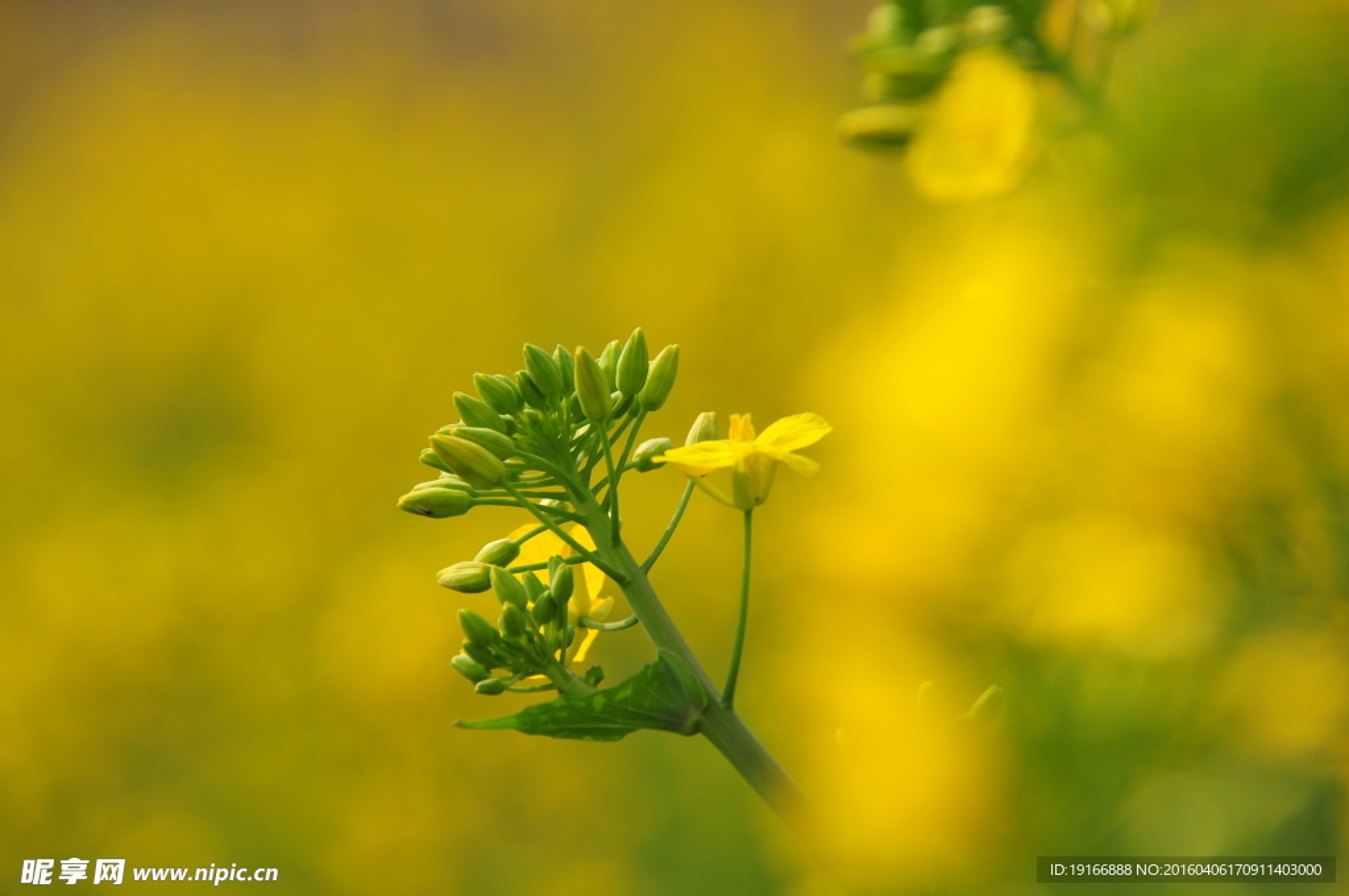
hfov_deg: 5.3
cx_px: 674
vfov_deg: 3.5
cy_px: 448
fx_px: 14595
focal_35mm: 390
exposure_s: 1/320
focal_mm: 260
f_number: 8
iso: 200
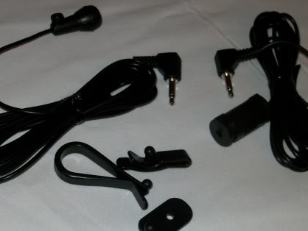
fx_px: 579
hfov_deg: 29.8
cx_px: 141
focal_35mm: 65
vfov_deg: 22.5
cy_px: 154
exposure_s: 1/40
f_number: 2.9
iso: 80
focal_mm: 5.7
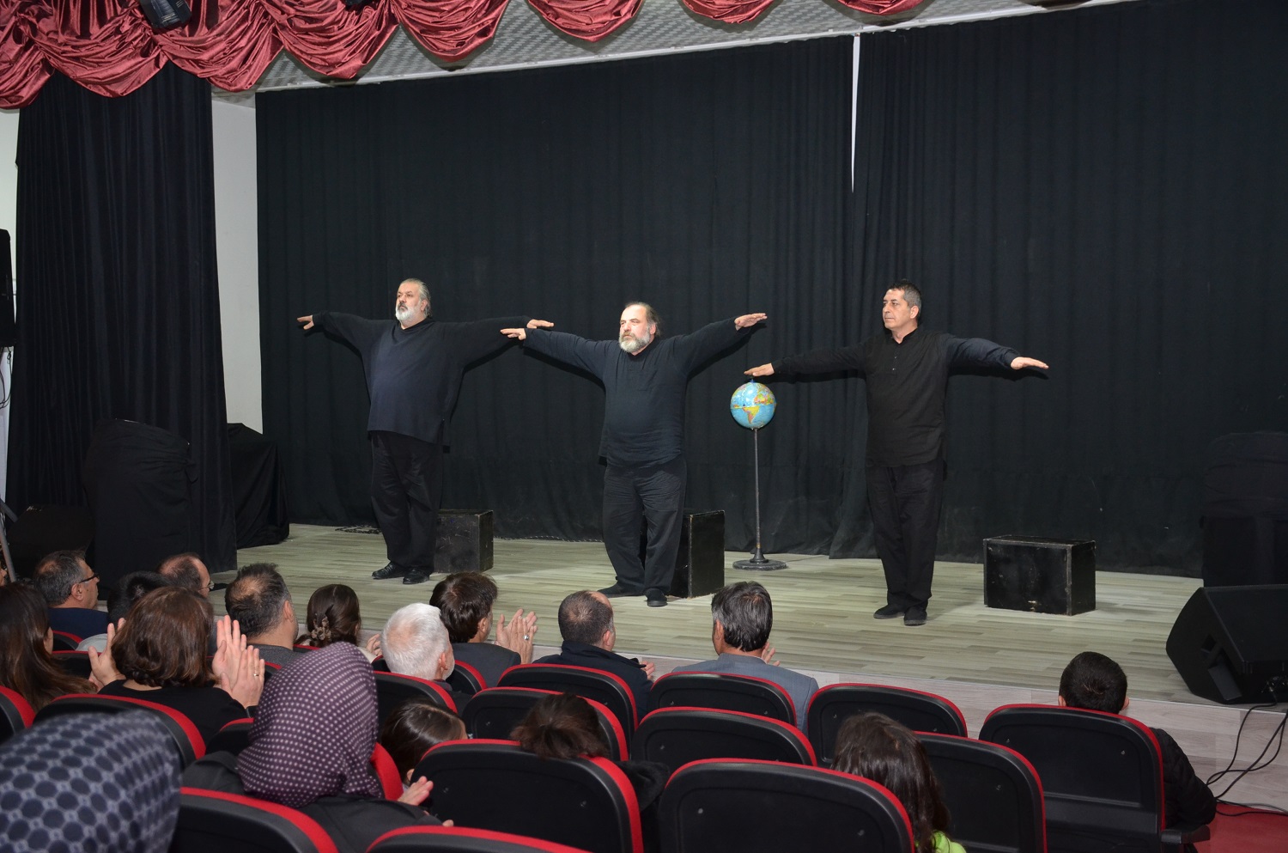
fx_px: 1714
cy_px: 426
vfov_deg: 27.9
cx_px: 644
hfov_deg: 41.2
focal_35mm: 48
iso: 800
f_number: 4
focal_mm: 32
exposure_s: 1/60
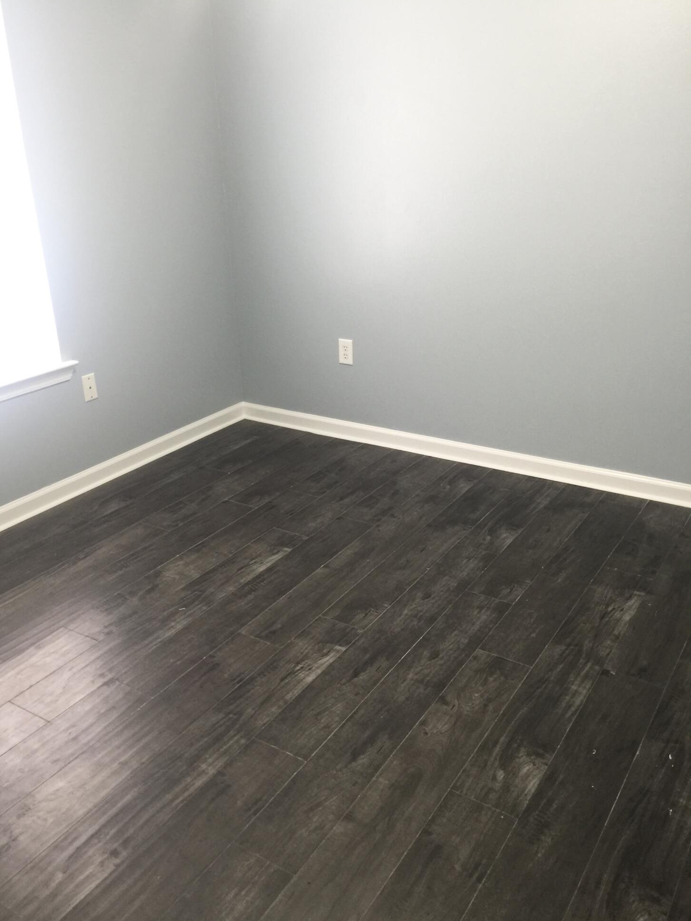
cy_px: 470
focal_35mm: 30
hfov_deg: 46.8
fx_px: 798
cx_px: 334
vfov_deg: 60.0
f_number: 2.2
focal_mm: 4.15
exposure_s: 1/15
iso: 50
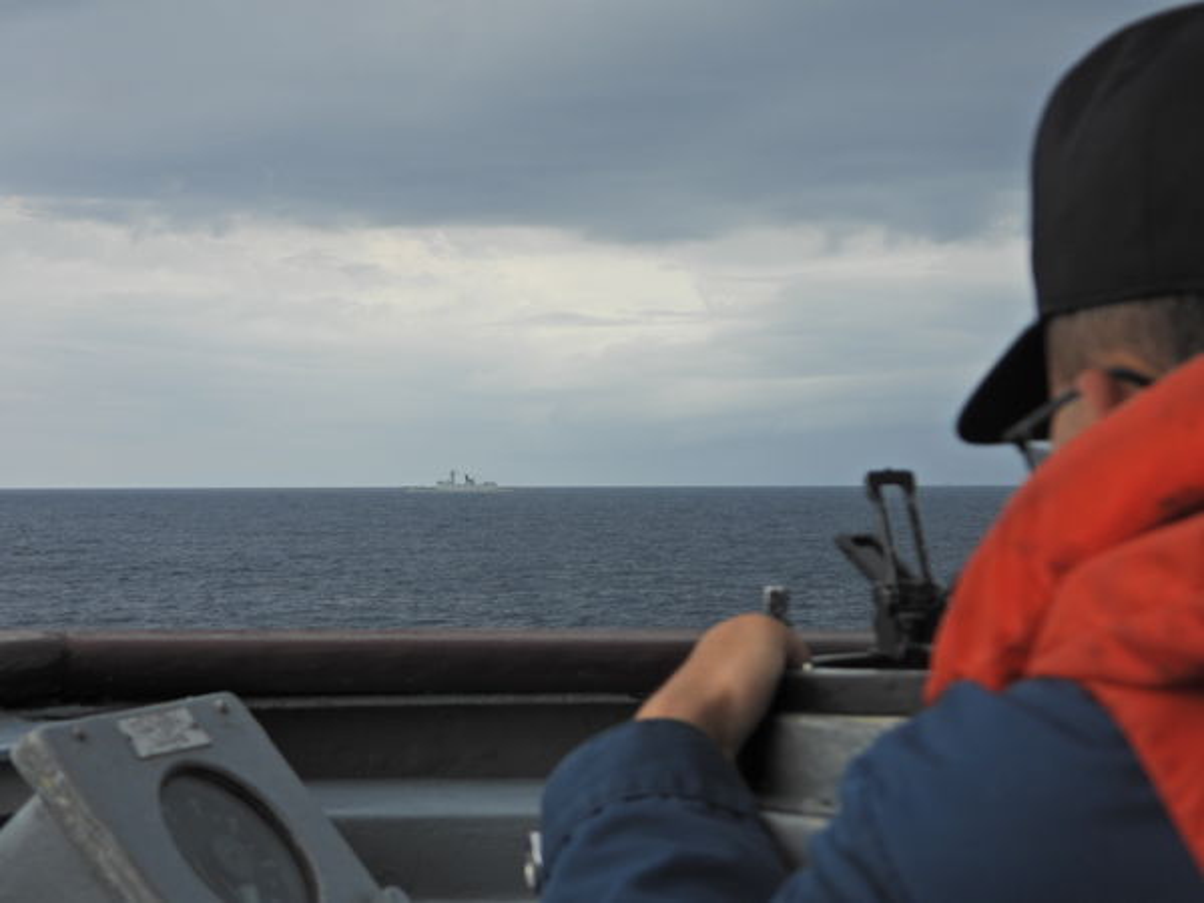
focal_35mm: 75
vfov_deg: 19.6
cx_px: 602
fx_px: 2609
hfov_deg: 26.0
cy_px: 452
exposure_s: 1/1000
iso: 100
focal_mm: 13.5
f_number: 3.5
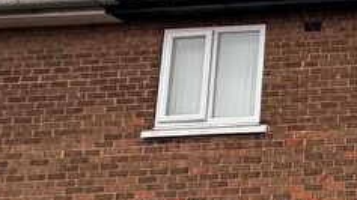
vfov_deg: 26.2
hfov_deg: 30.3
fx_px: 426
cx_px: 511
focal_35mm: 45
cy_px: 148
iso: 50
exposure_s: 1/99
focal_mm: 2.22
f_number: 2.2
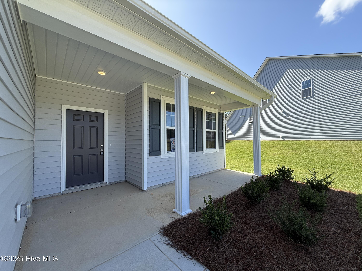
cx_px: 181
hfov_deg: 102.1
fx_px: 146
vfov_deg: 85.7
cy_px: 136
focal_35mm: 14
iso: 50
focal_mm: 2.22
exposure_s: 1/545
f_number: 2.2
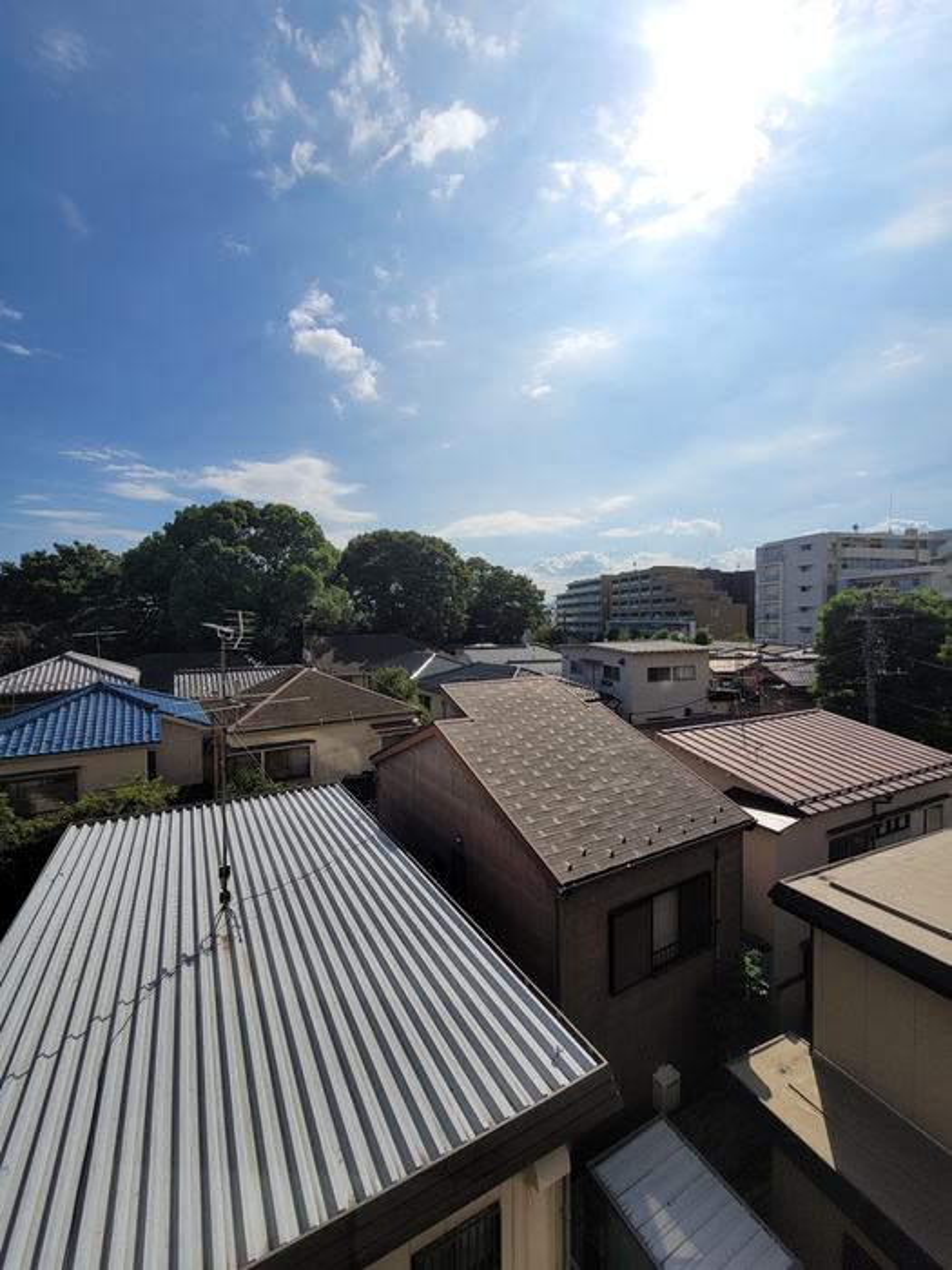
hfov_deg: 89.9
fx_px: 477
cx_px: 476
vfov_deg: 106.2
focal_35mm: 13
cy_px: 635
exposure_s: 1/5475
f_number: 2.2
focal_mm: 2.2
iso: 64
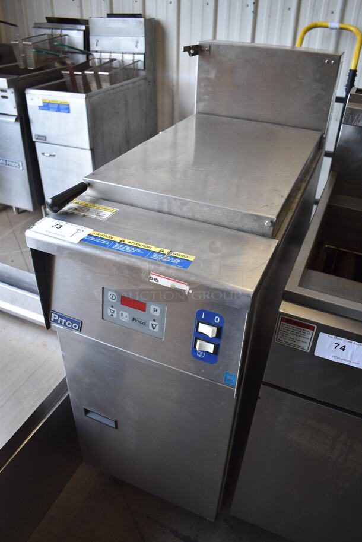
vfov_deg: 67.3
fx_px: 407
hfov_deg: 48.0
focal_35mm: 27
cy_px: 271
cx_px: 181
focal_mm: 18
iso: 800
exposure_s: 1/250
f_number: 3.5
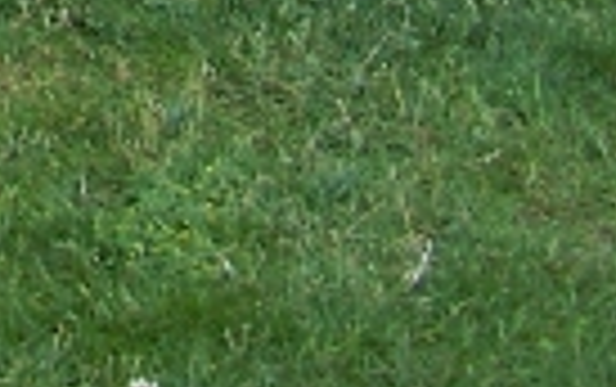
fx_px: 4387
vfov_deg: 4.5
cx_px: -576
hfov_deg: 7.7
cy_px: -1323
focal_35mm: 261
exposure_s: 1/500
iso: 80
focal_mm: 5.85
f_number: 2.8
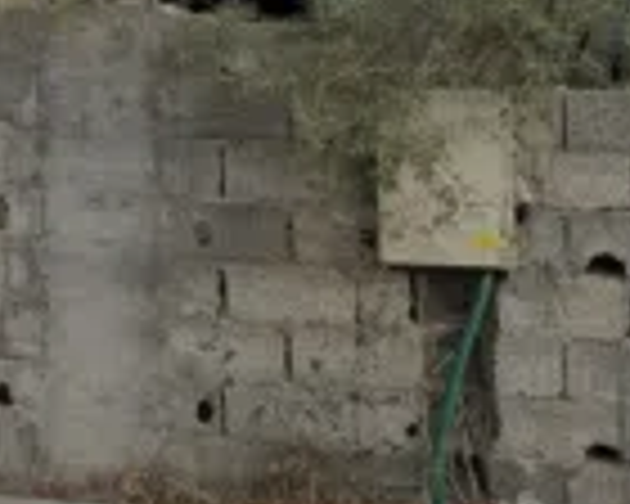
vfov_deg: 13.9
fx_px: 1995
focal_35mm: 107
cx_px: -652
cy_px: -112
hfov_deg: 14.6
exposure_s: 1/1437
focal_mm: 6.76
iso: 80
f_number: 1.78
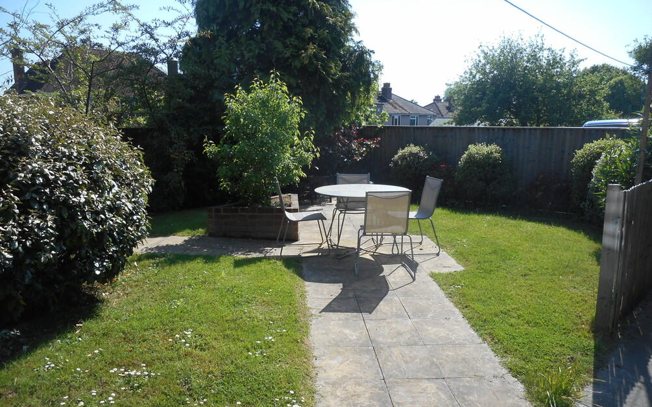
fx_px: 480
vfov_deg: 46.0
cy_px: 216
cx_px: 322
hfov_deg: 68.4
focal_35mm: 27
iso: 80
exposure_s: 1/500
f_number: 3.7
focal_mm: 4.5
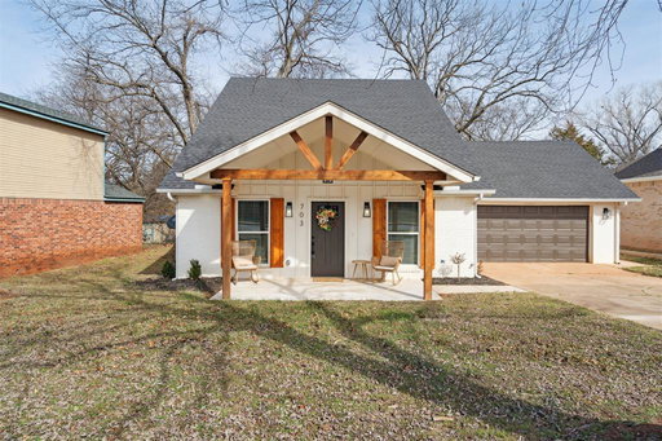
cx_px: 331
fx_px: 404
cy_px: 220
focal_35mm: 22
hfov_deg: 78.6
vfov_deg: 57.2
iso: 200
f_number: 7.1
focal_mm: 22
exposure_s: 1/800
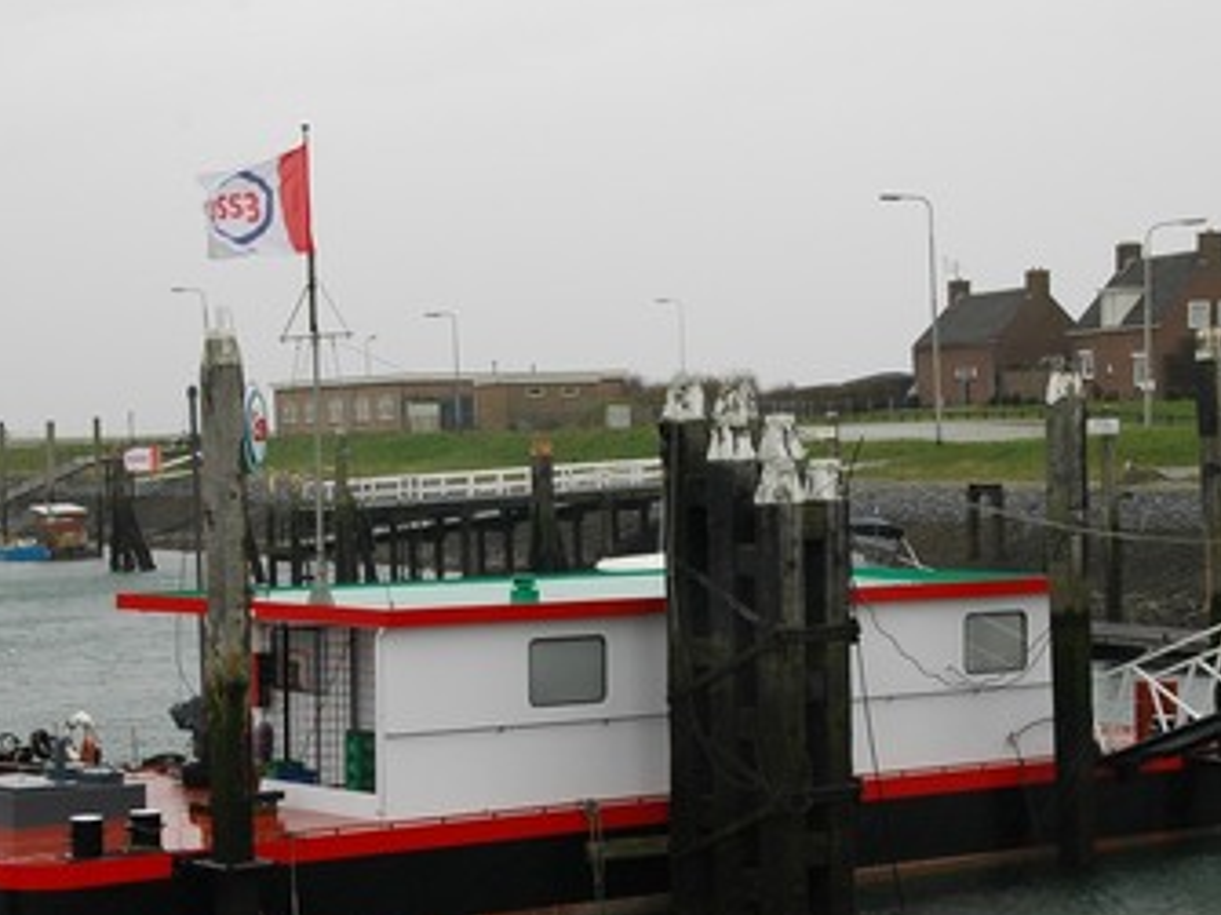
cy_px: 576
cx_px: 461
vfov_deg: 17.3
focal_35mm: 85
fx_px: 2997
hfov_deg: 23.0
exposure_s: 1/60
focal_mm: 40
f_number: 8
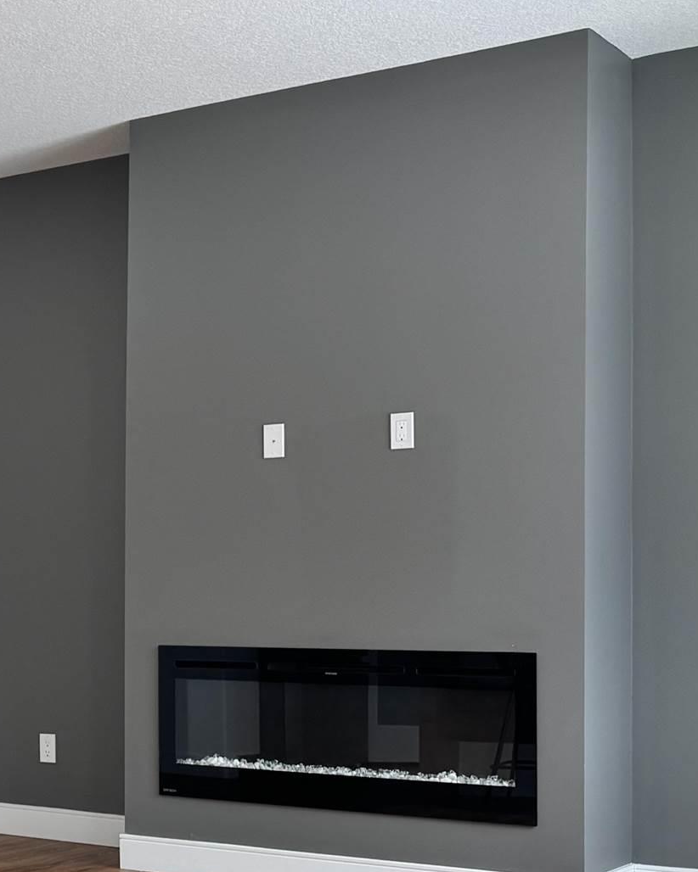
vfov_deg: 27.0
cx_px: -324
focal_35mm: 70
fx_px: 1808
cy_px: 581
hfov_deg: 19.3
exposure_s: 1/336
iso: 80
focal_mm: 6.76
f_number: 1.78
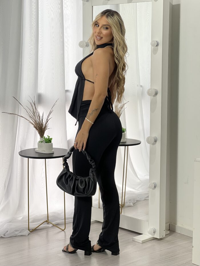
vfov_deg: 25.3
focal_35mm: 77
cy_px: 133
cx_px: 100
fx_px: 593
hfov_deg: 19.1
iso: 64
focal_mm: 9
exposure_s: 1/120
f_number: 2.8
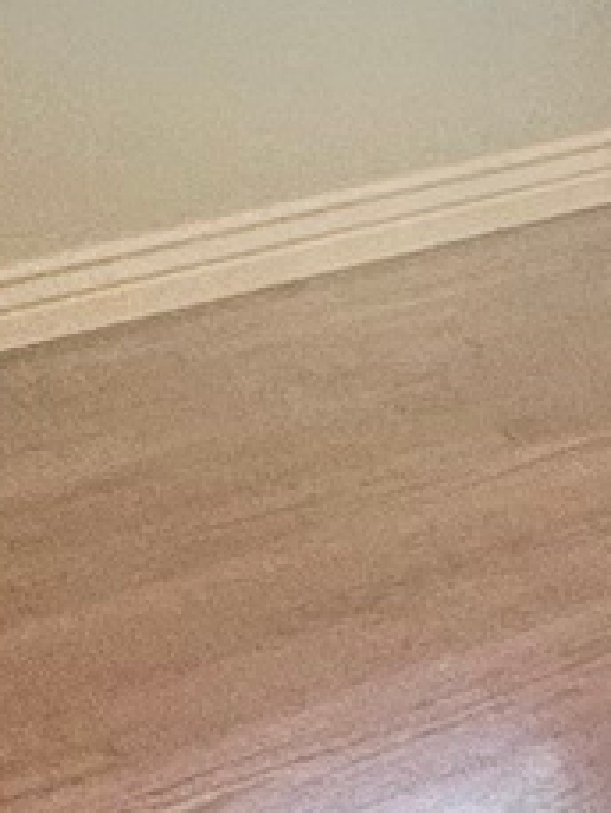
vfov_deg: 14.9
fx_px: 2939
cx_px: 1972
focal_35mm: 125
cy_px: -305
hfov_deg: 9.0
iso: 125
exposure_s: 1/120
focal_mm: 2.22
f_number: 2.2
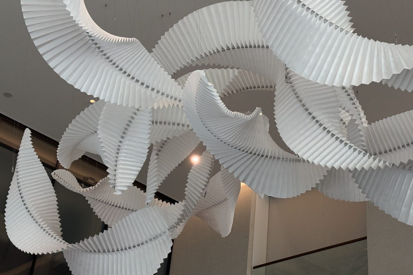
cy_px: 131
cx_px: 226
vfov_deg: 21.9
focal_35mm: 62
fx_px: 711
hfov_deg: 32.4
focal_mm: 5.96
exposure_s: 1/100
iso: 40
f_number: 1.6
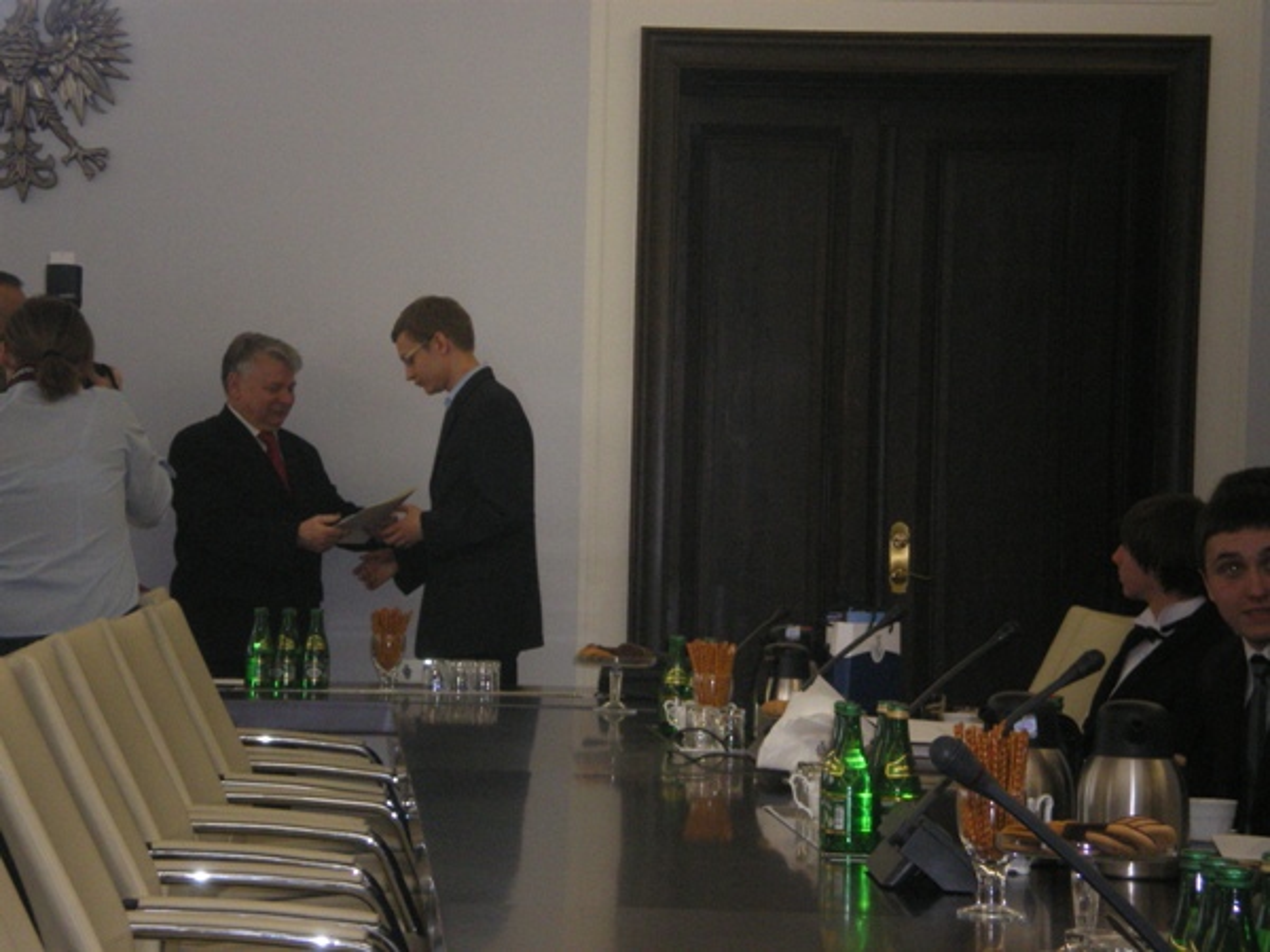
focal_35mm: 114
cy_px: 476
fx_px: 4182
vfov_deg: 13.0
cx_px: 635
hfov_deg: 17.3
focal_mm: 18.9
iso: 400
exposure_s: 1/100
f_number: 5.9
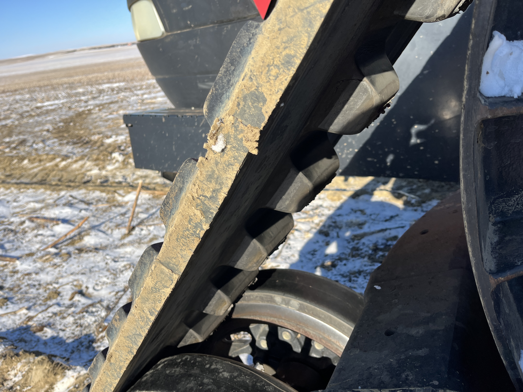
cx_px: 262
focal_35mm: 26
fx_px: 393
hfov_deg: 67.3
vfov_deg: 53.1
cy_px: 196
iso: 50
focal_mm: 5.1
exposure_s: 1/2268
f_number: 1.6
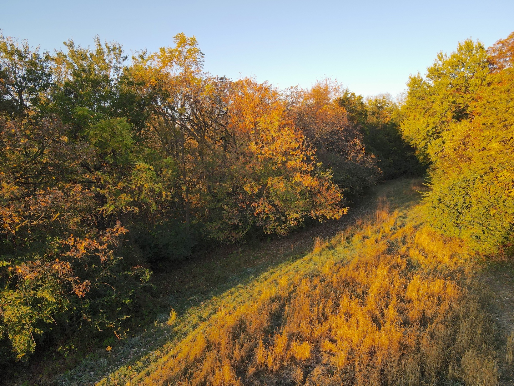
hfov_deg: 71.6
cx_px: 257
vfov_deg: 56.8
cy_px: 193
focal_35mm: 24
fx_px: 356
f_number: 2.8
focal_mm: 4.5
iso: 100
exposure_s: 1/100
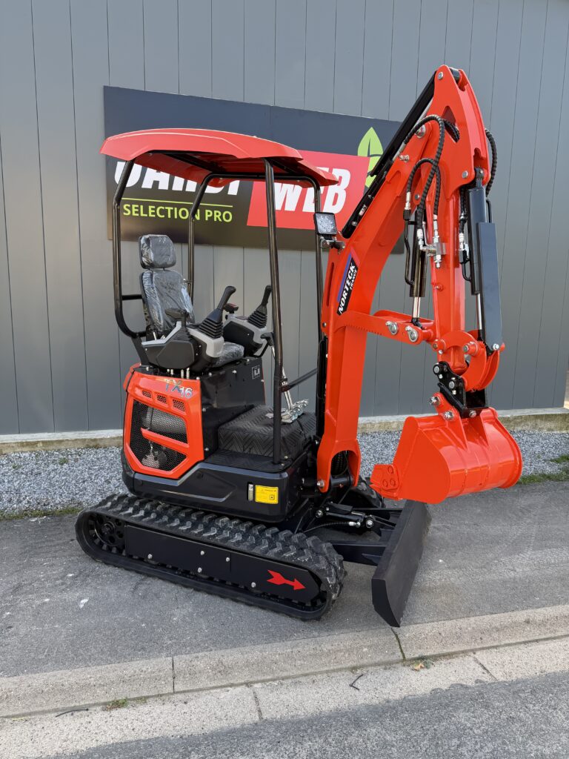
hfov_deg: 56.8
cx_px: 284
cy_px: 380
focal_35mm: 24
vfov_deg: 71.6
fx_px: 526
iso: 80
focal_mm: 6.76
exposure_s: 1/416
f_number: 1.78
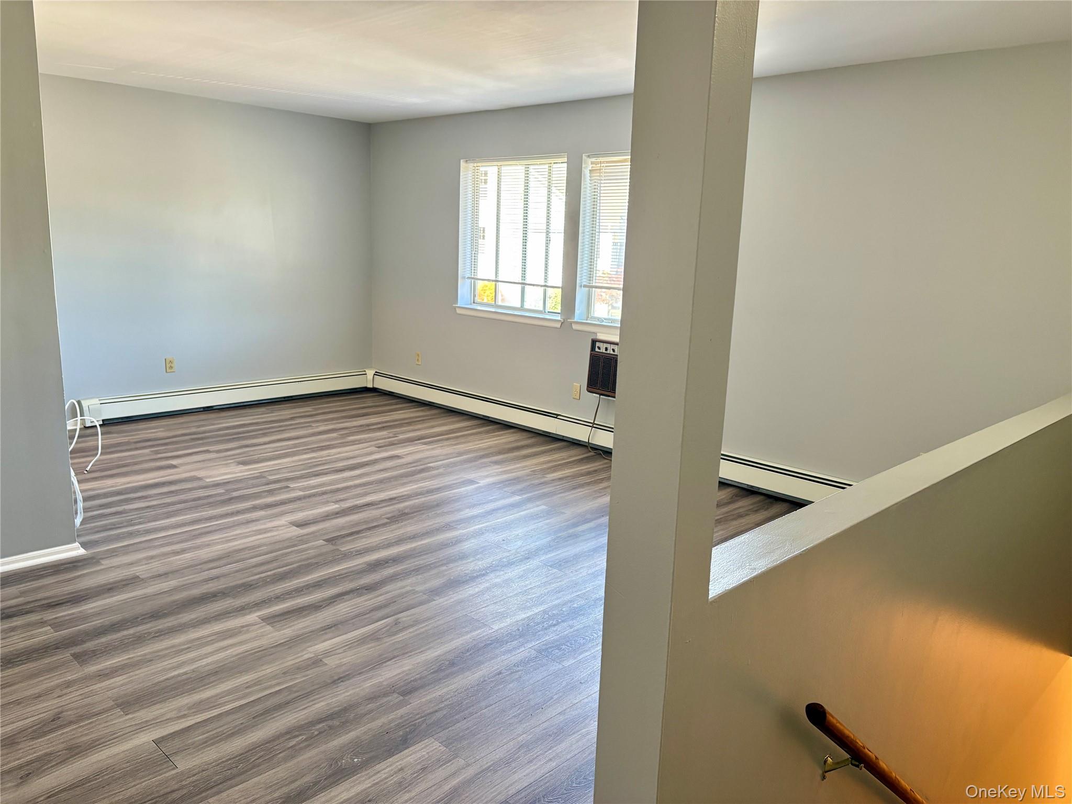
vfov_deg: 53.1
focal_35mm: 26
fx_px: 805
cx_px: 536
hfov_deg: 67.3
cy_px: 402
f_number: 1.6
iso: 200
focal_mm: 5.96
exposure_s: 1/60
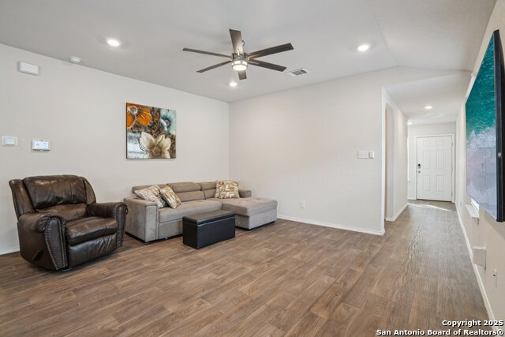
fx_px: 224
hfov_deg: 96.7
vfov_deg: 73.8
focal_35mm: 16
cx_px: 252
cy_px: 168
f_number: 8
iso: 400
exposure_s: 1/10
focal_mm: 16
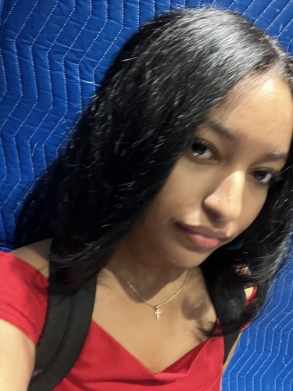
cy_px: 196
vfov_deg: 60.0
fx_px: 339
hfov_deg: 46.8
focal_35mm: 30
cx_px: 146
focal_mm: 2.71
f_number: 2.2
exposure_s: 1/19
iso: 800
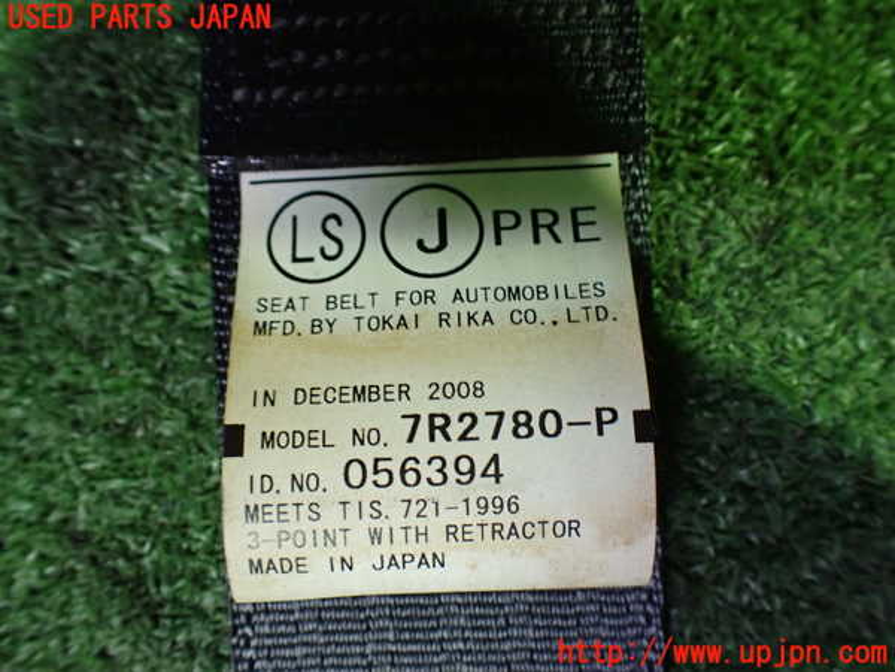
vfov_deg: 46.8
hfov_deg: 60.0
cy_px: 336
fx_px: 776
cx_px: 448
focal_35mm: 30
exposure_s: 1/50
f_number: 2.3
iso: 800
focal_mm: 5.4
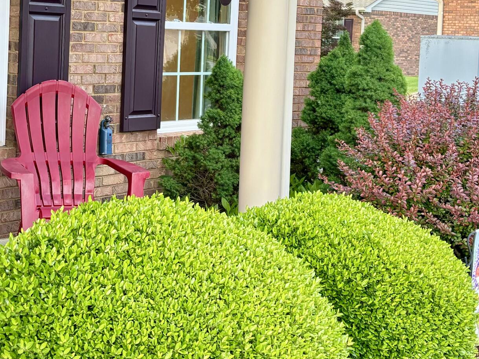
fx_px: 886
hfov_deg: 30.0
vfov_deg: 22.6
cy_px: 69
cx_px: 156
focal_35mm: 64
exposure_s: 1/111
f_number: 1.6
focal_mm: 5.96
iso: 125
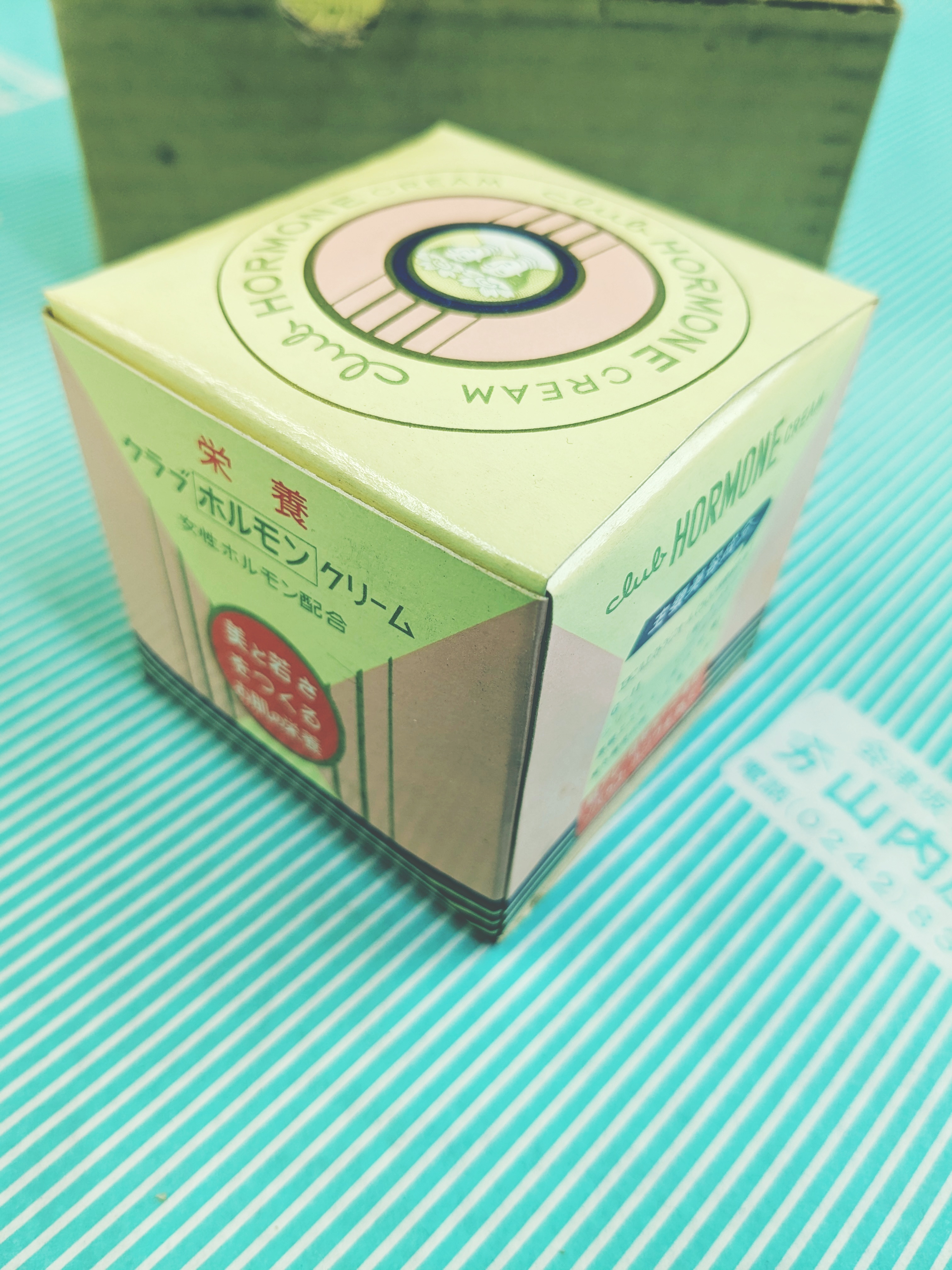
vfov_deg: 65.3
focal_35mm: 27
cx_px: 476
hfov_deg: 51.4
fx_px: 990
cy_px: 635
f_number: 1.73
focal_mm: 4.38
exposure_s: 1/99.9
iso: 43
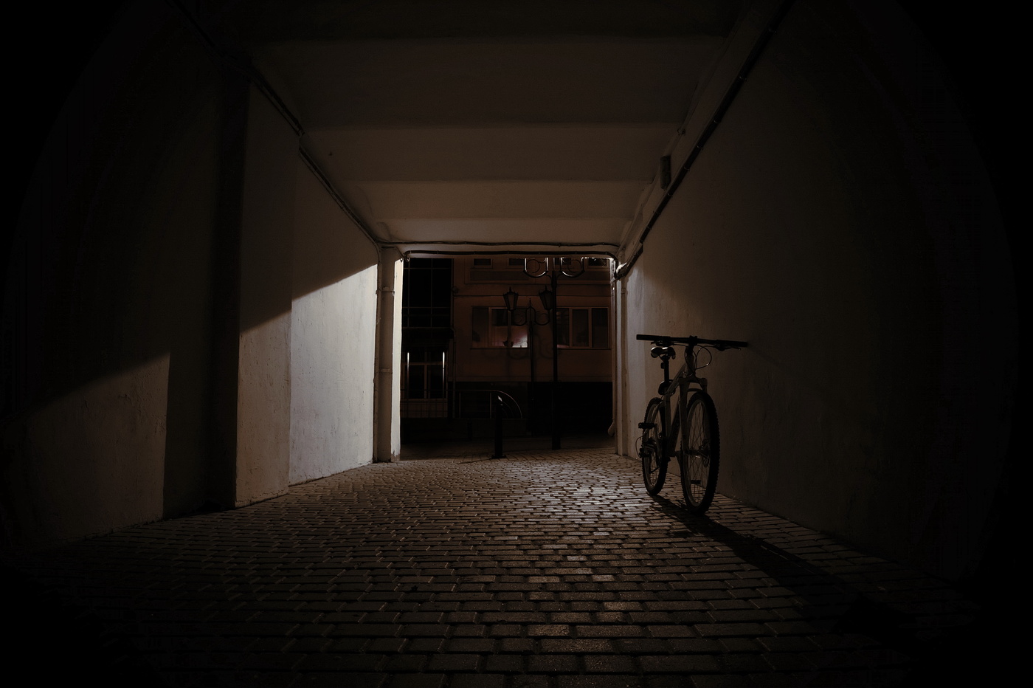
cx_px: 516
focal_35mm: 24
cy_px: 344
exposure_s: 13
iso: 100
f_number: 16
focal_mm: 16
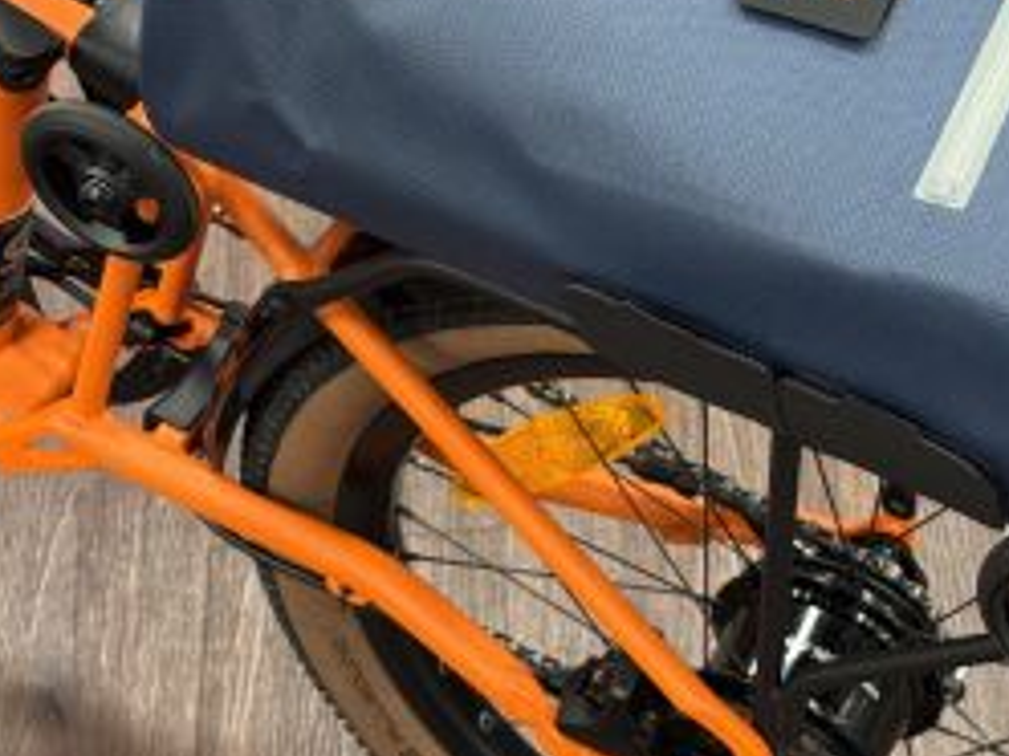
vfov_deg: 15.8
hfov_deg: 20.8
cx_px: 858
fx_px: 2711
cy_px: 215
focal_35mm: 93
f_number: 1.78
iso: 250
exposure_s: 1/50
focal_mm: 6.76
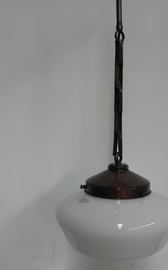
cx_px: 115
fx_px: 300
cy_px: 122
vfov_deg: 48.2
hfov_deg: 31.0
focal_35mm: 41
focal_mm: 5.9
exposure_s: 1/56.3
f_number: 2.8
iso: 160
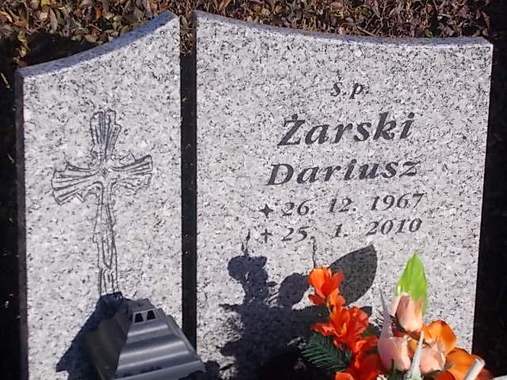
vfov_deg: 19.4
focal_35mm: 76
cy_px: 190
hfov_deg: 25.7
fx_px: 1113
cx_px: 254
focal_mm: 13.5
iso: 80
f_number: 5.8
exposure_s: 1/320
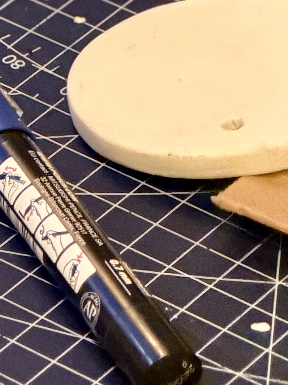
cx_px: -322
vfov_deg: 4.5
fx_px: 4814
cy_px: -317
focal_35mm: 434
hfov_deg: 3.4
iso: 800
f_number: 2.8
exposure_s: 1/33
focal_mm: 16.89
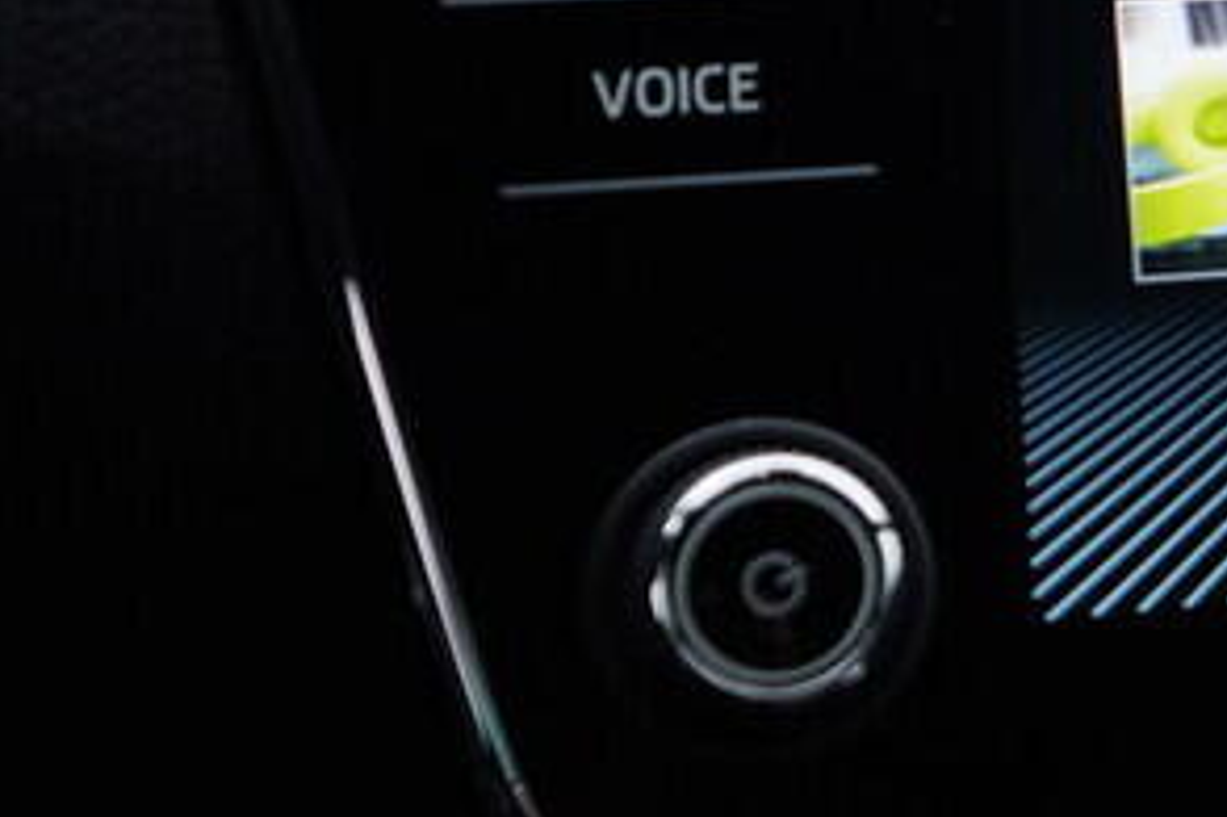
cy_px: -287
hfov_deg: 15.0
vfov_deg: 10.6
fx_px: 4292
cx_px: 1864
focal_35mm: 126
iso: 125
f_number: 3.2
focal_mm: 24
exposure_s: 1/50
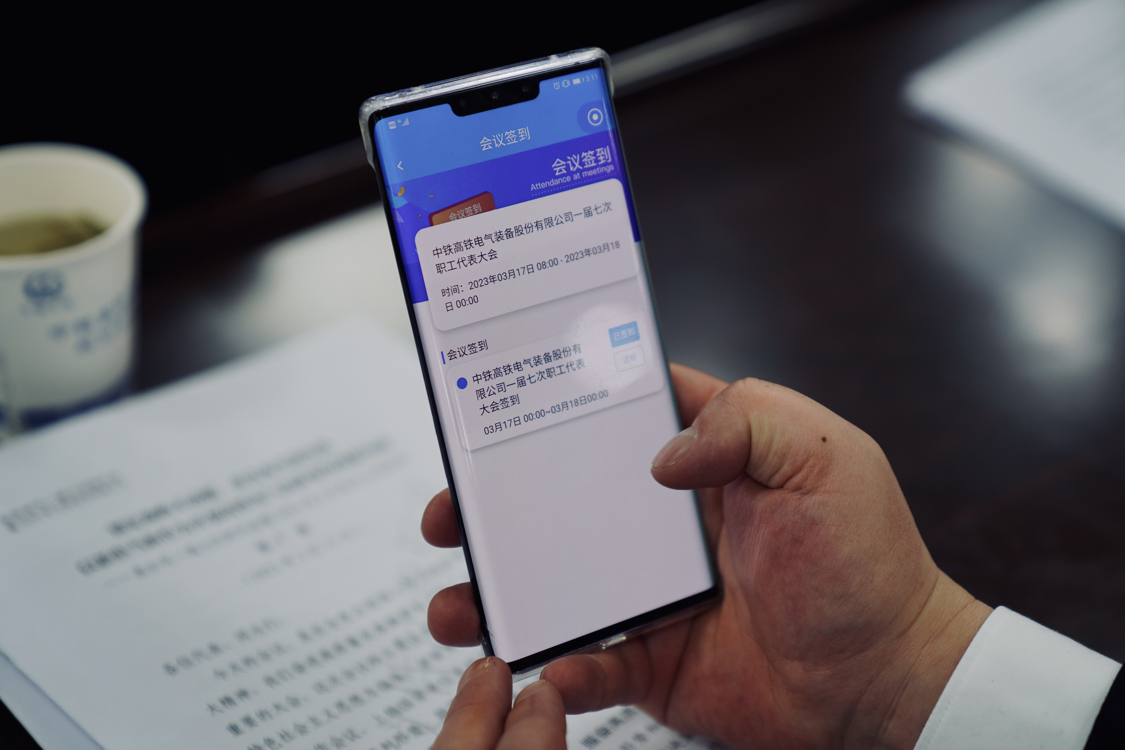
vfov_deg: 19.5
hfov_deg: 28.8
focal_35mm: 70
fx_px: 2187
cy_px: 375
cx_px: 562
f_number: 2.8
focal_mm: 70
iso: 320
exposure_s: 1/250
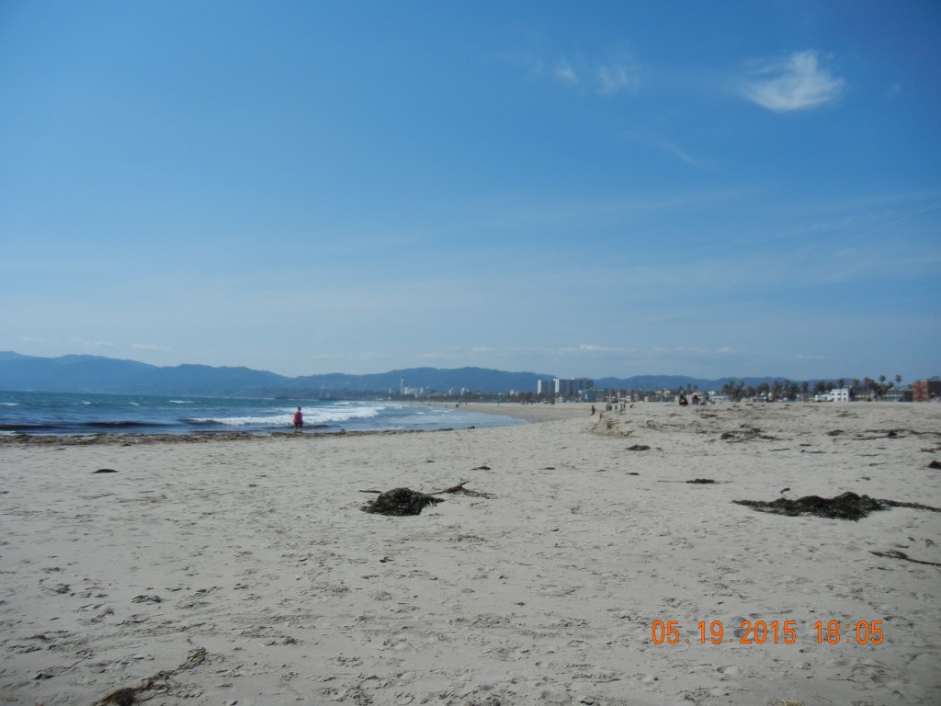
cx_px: 470
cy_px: 353
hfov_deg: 60.0
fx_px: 816
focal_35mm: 30
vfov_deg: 46.8
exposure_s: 1/920
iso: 160
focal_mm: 5.4
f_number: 7
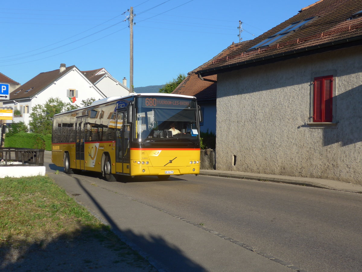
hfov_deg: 38.9
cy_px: 136
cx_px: 181
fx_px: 512
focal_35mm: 49
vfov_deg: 29.7
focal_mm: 10.1
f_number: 3.2
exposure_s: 1/1000
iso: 80
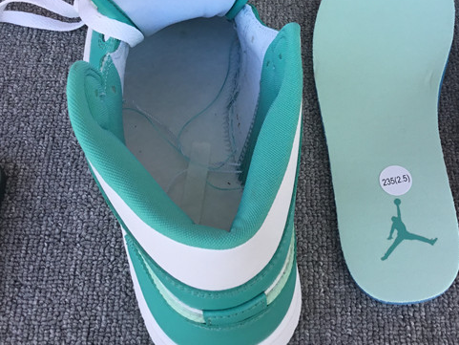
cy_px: 33
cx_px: 284
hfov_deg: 33.1
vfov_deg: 24.5
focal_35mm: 58
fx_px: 769
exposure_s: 1/123
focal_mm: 3.3
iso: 25
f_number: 2.4
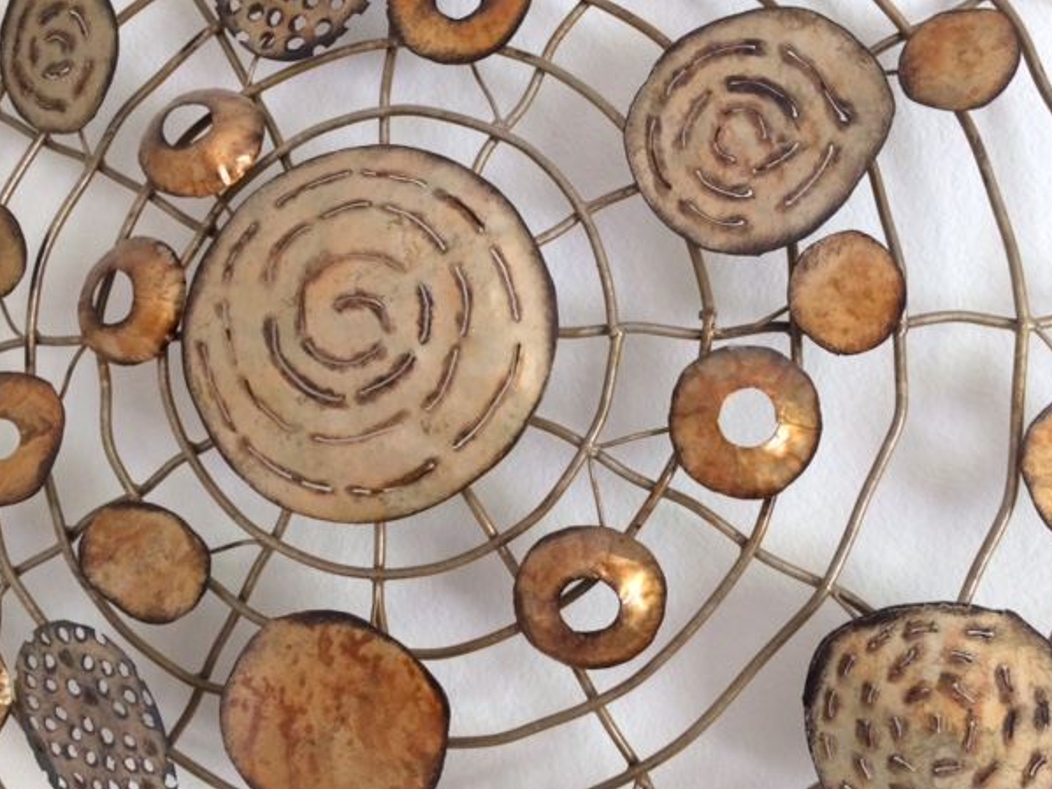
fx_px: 942
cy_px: 394
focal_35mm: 31
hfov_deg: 58.4
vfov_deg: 45.4
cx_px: 530
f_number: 2.2
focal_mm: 4.15
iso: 250
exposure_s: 1/30
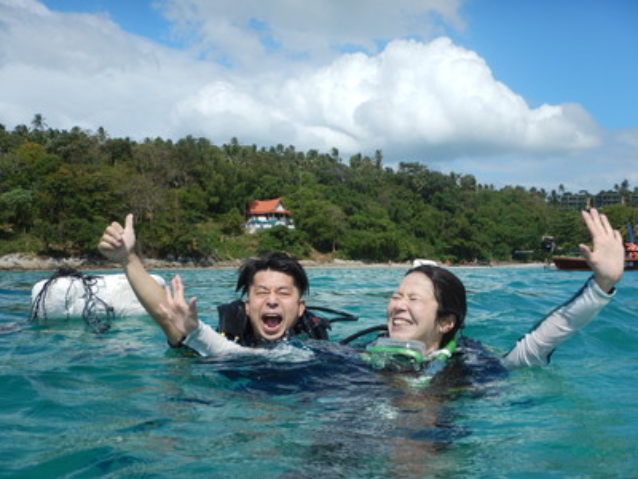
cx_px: 319
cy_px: 240
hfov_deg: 50.1
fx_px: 682
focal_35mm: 37
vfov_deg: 38.7
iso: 125
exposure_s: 1/1250
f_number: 4.2
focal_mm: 6.6
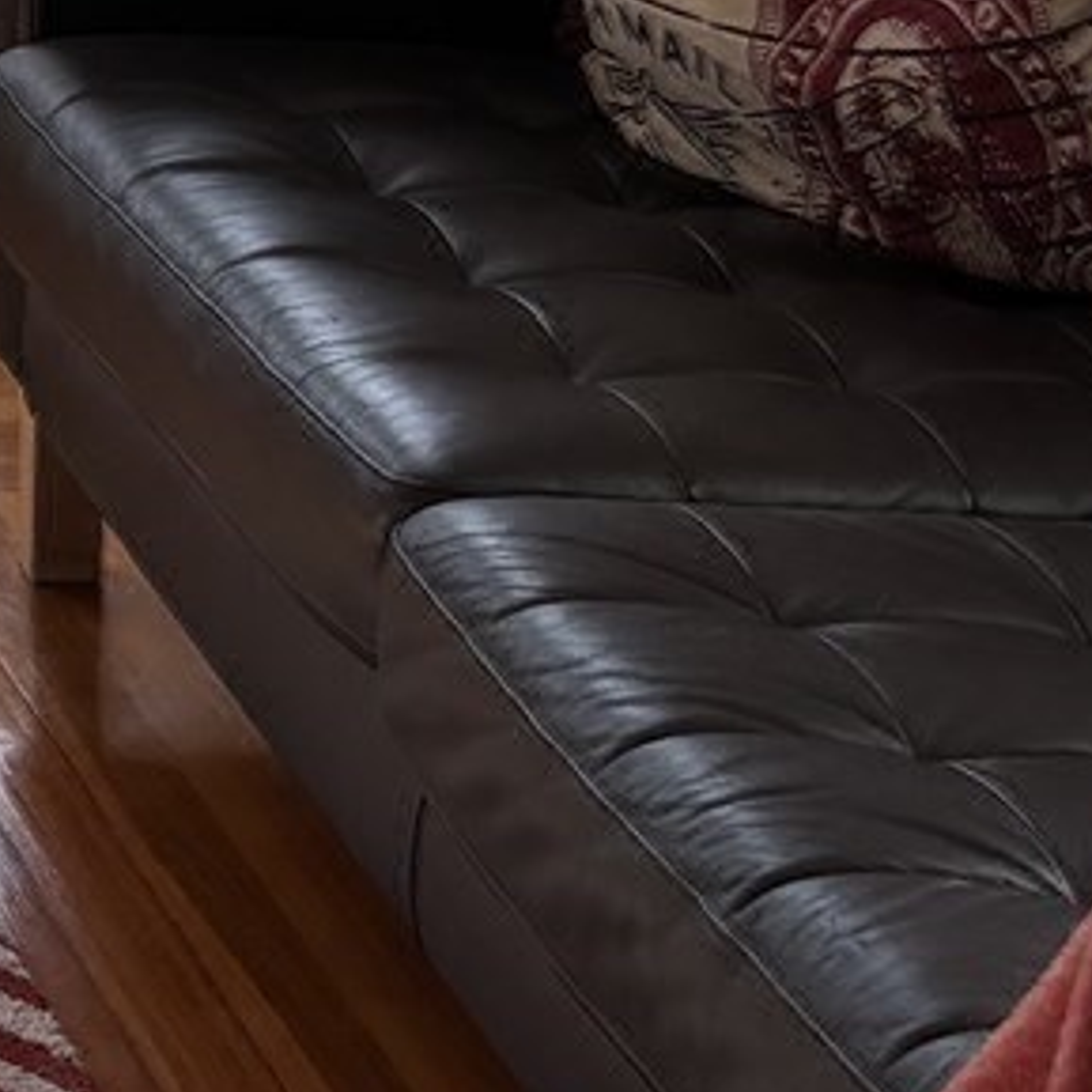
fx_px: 5818
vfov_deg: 10.4
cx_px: -1330
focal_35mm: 163
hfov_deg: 9.7
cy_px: -555
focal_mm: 5.96
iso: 50
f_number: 1.6
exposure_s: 1/358
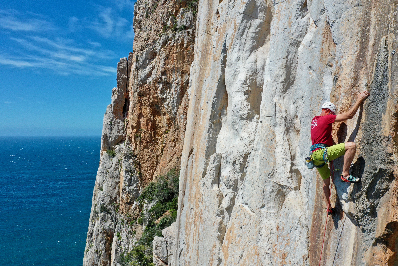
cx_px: 199
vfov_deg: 46.4
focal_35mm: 28
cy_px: 133
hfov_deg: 65.5
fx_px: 310
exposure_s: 1/500
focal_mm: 10.26
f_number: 6.3
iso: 100
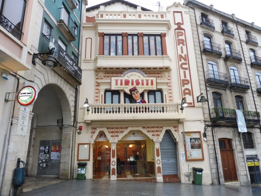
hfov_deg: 71.6
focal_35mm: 24
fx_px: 181
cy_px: 98
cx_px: 130
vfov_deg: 56.8
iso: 400
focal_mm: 4.3
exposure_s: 1/30
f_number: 4
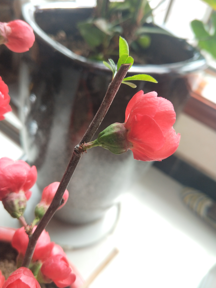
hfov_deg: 54.9
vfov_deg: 69.4
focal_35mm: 25
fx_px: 208
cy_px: 144
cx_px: 108
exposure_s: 1/111
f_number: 1.7
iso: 64
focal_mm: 4.27
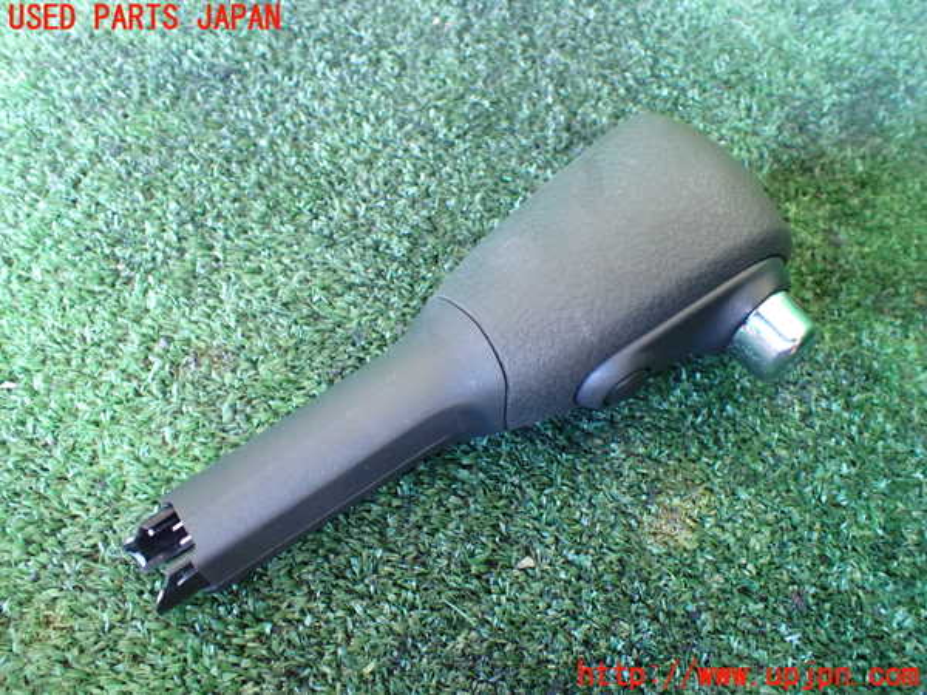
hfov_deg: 60.0
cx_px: 464
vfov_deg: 46.8
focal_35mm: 30
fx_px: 803
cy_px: 348
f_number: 2.3
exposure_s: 1/30
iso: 1000
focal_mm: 5.4
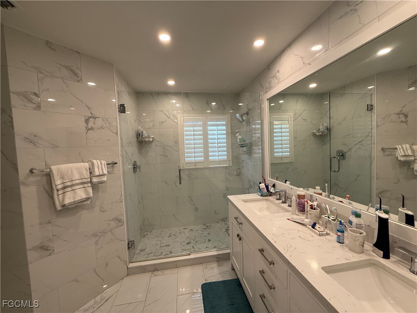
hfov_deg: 102.1
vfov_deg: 85.7
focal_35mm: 14
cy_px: 156
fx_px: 169
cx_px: 208
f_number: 2.2
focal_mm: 2.22
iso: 125
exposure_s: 1/120
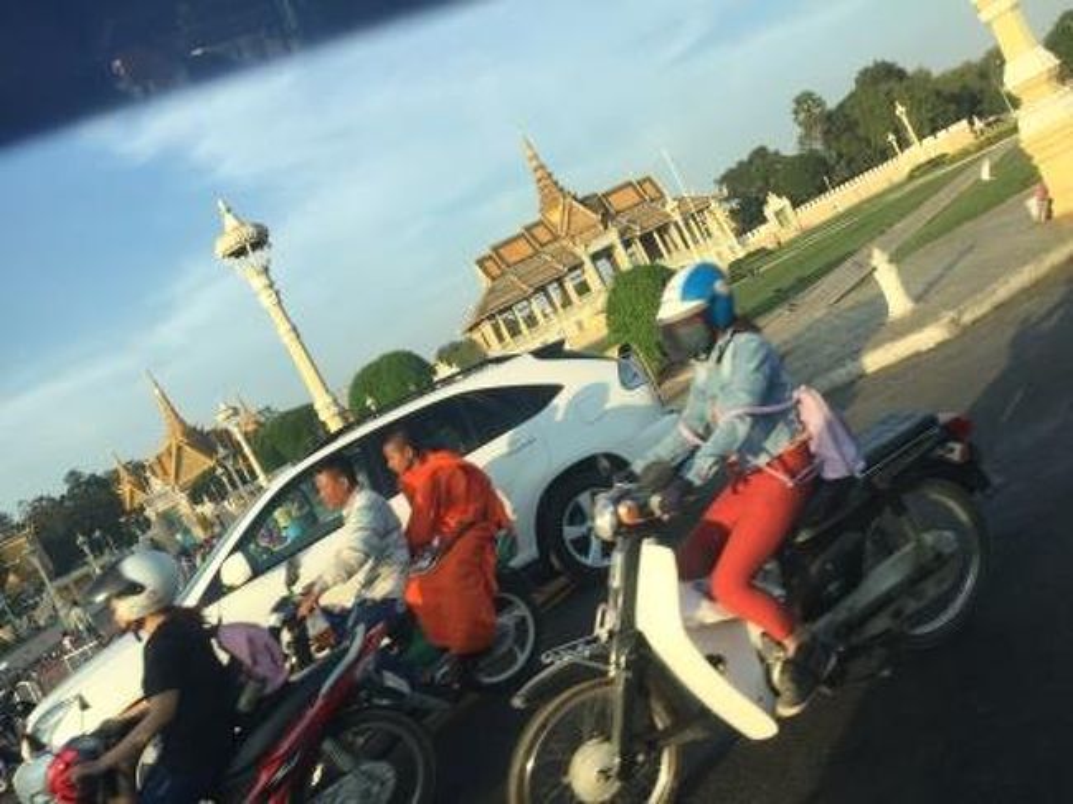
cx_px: 536
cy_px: 402
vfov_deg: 48.2
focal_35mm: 29
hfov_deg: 61.7
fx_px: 899
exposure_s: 1/824
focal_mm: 4.15
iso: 32
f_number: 2.2
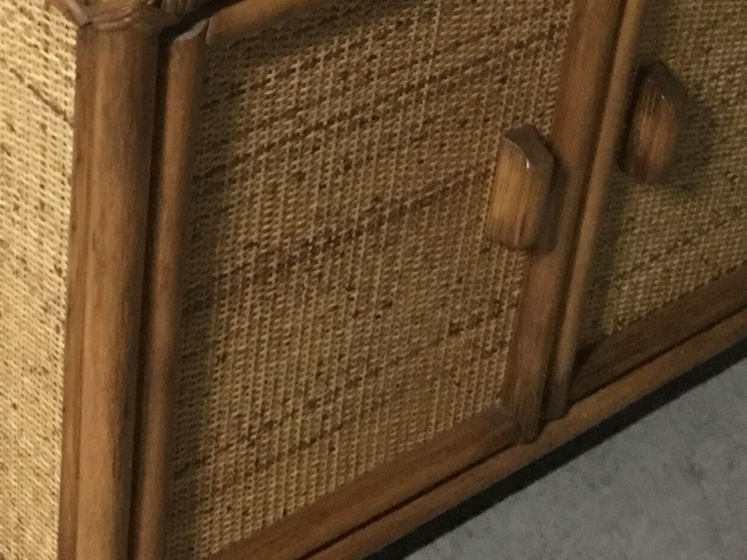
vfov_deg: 15.2
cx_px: 208
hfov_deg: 20.7
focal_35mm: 94
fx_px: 2028
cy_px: -101
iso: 160
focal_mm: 4.15
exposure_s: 1/4
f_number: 2.2
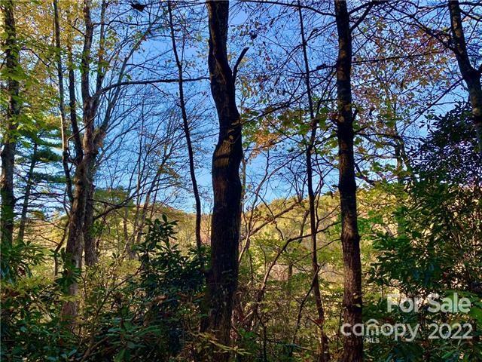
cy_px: 181
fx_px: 362
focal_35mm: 26
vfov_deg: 53.1
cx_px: 241
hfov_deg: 67.3
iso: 25
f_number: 1.8
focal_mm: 4.25
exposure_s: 1/402
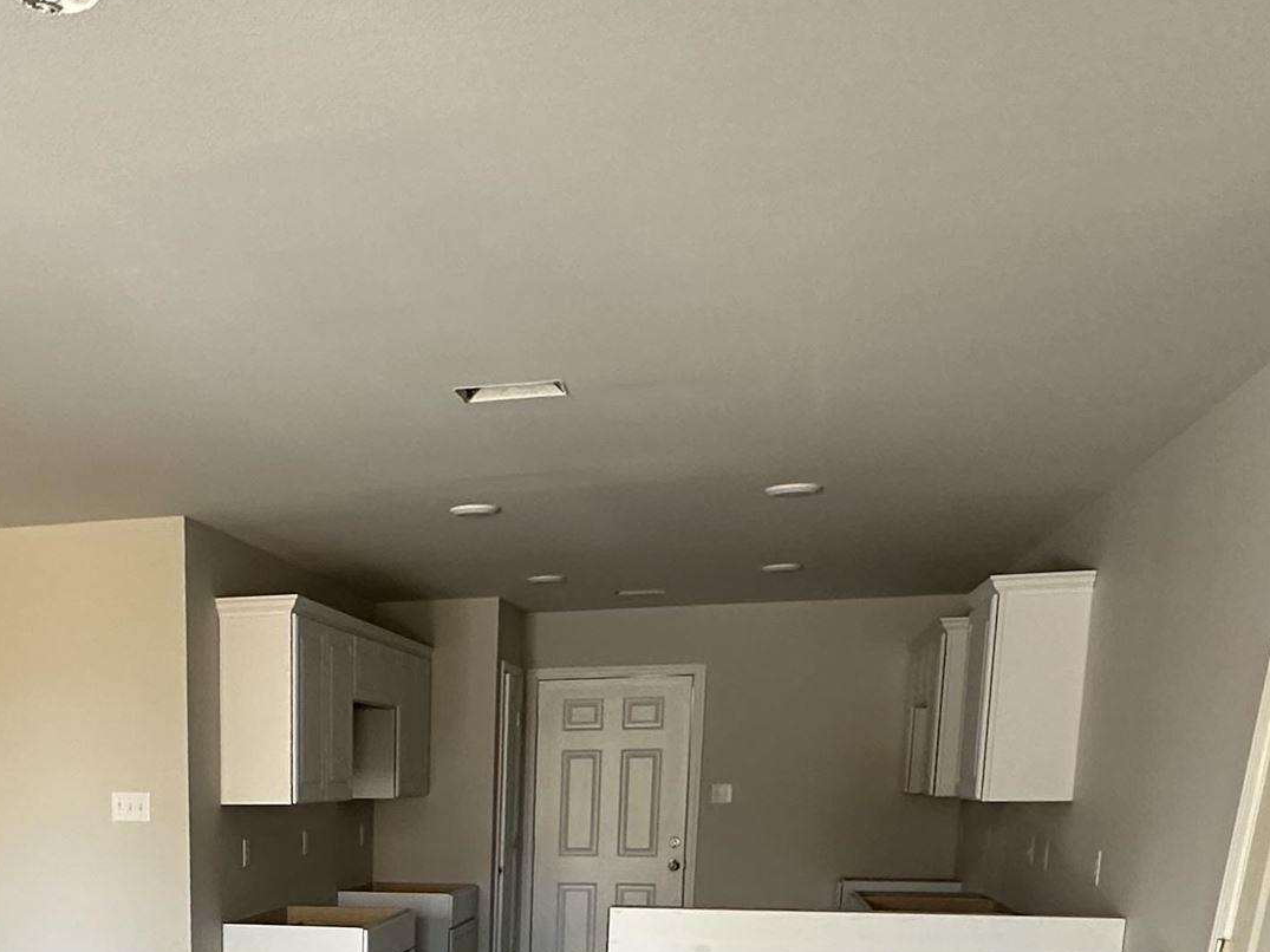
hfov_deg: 44.5
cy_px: 1080
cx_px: 250
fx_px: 1467
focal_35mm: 40
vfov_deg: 31.4
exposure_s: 1/99
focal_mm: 2.22
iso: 320
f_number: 2.2
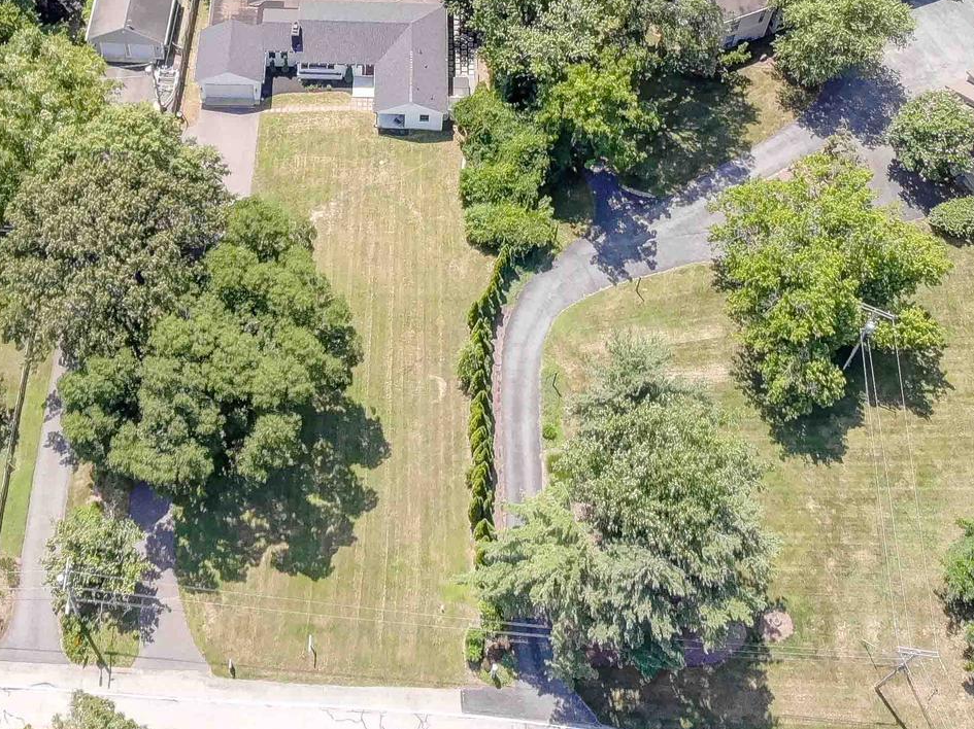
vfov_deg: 26.5
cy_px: 2
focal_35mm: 52
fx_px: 1463
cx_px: 388
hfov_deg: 36.7
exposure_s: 1/378
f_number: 2.8
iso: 100
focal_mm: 4.5
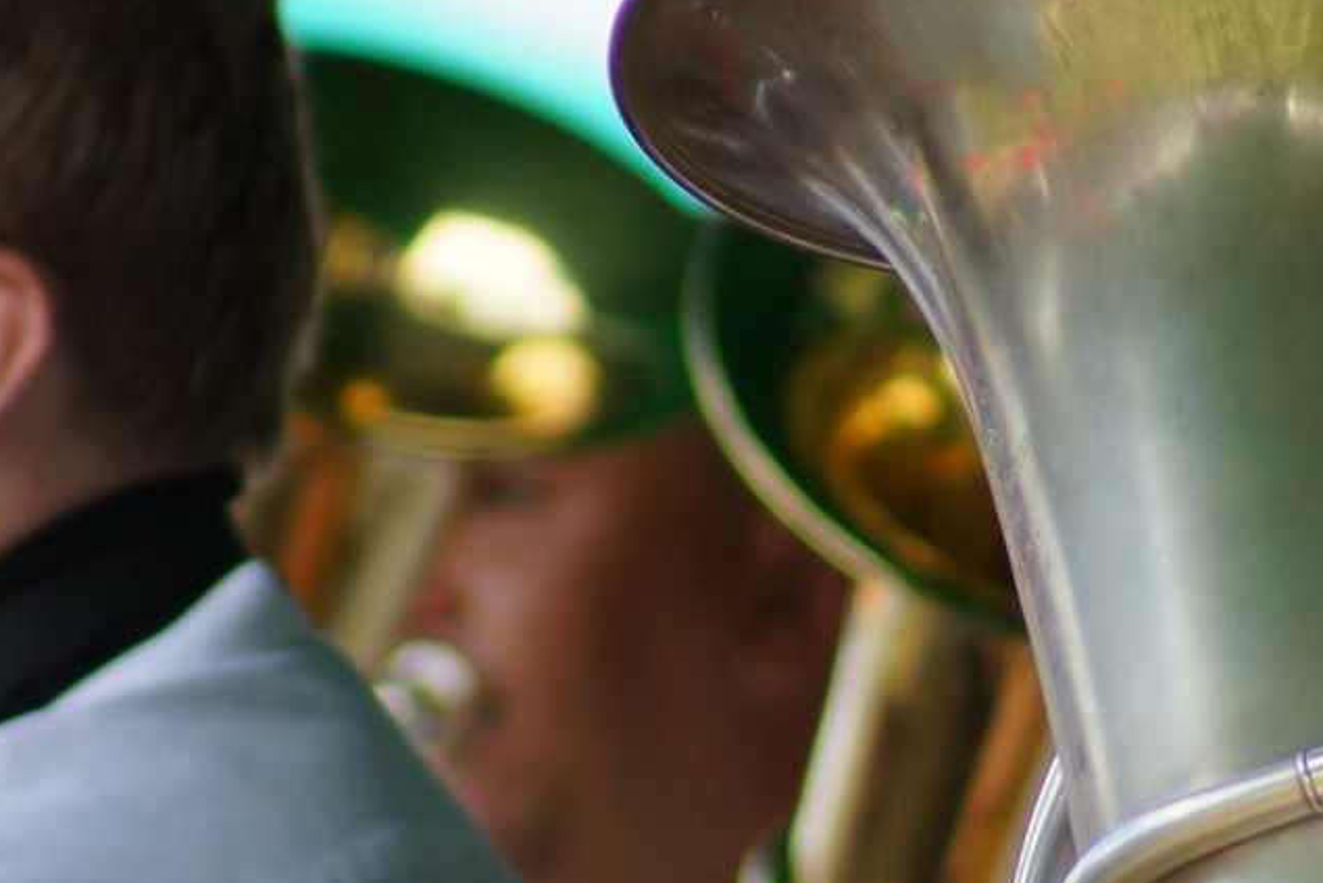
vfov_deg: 1.1
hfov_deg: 1.6
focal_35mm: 1275
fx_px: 46875
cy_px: 762
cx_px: 998
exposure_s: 1/500
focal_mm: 300
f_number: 5.6
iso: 400
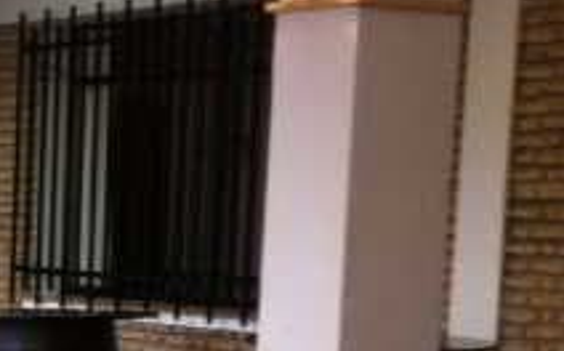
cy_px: 433
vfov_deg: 9.2
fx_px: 2150
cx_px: -176
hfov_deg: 14.3
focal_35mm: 140
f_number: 2.8
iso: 80
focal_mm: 3.85
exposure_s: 1/24
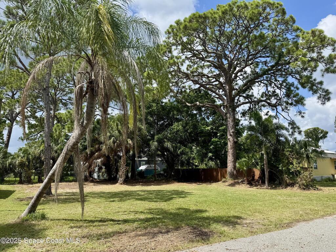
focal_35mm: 24
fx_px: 233
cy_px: 126
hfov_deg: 71.6
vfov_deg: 56.8
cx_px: 168
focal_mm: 6.76
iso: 80
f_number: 1.78
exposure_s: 1/2506
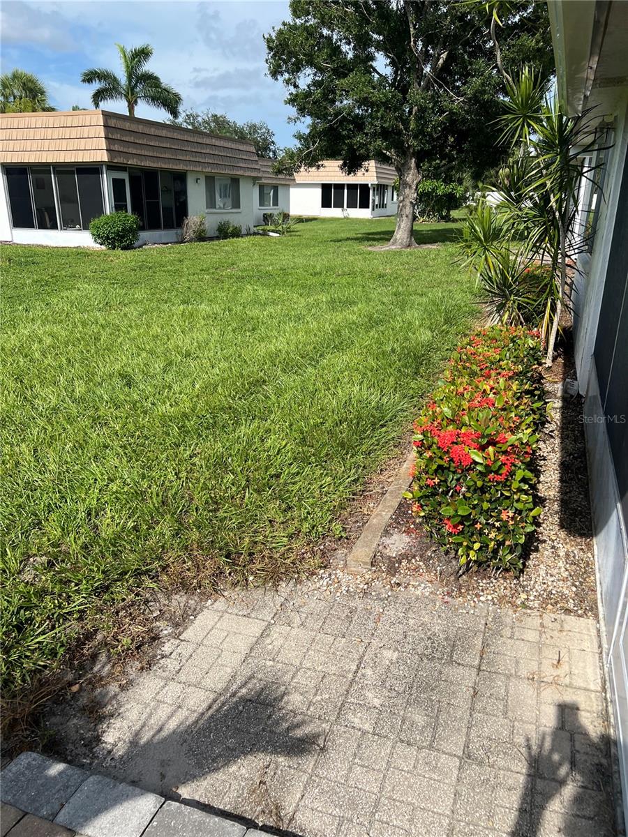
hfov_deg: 53.1
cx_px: 314
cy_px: 418
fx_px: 629
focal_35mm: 26
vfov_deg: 67.3
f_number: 1.5
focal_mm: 5.7
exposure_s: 1/4115
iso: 50
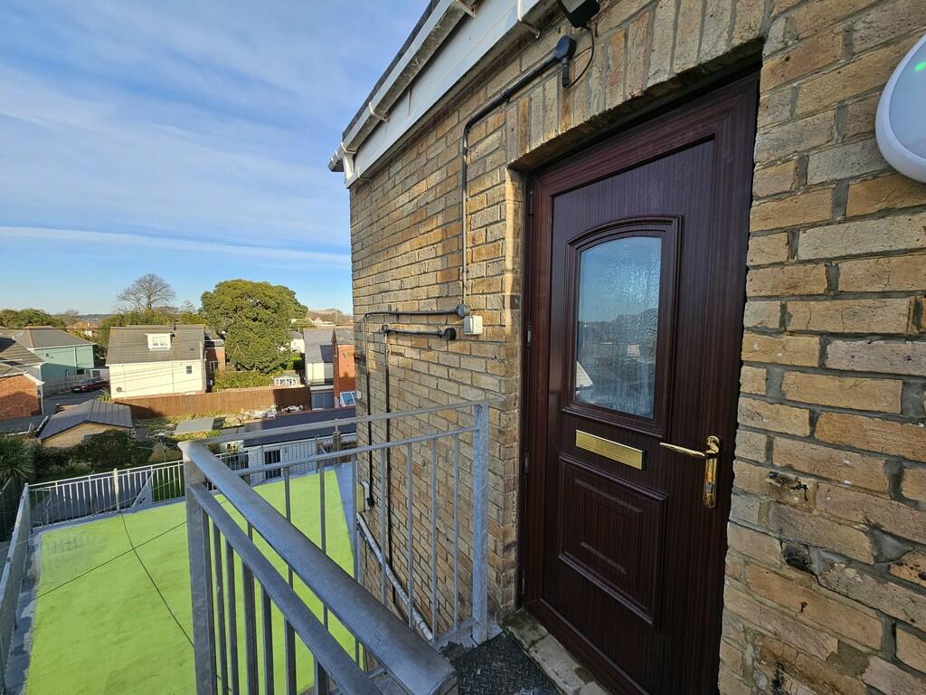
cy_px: 348
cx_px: 463
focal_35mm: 13
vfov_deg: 89.9
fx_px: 348
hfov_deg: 106.2
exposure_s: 1/942
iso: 50
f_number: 2.2
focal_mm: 2.2
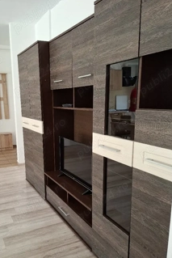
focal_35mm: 30
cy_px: 148
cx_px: 56
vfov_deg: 61.6
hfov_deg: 43.0
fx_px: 215
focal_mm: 5.54
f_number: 1.8
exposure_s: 1/100
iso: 320
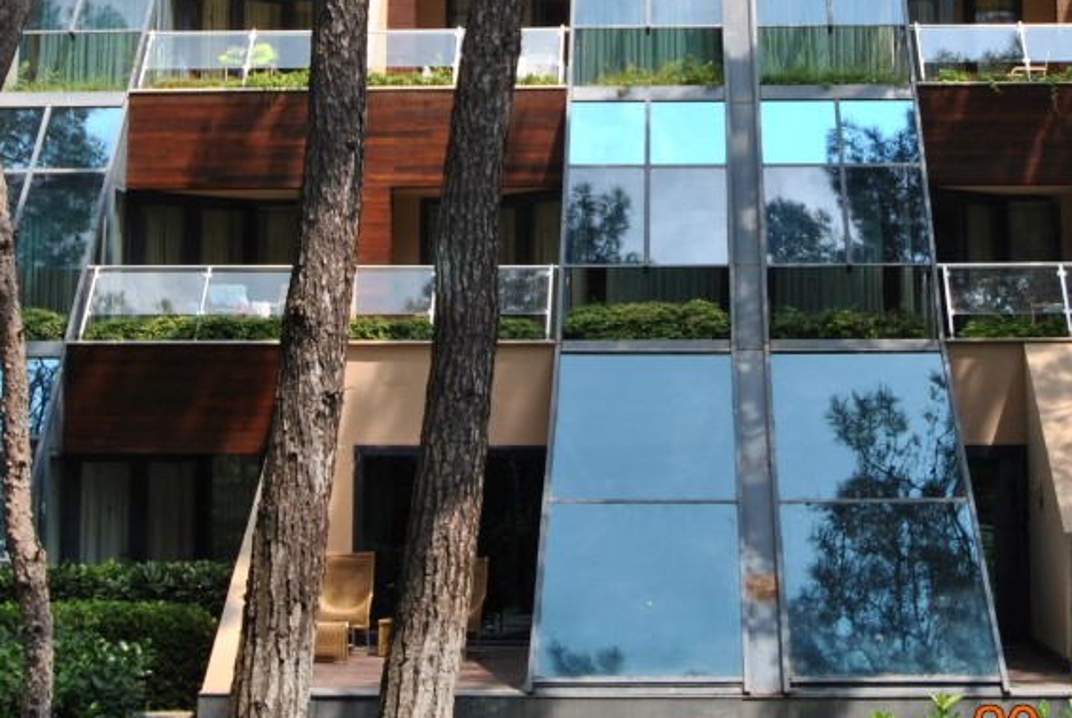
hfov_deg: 27.6
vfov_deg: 18.5
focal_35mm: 73
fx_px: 2177
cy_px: 112
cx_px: 632
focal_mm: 24
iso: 100
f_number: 6.3
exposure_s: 1/160
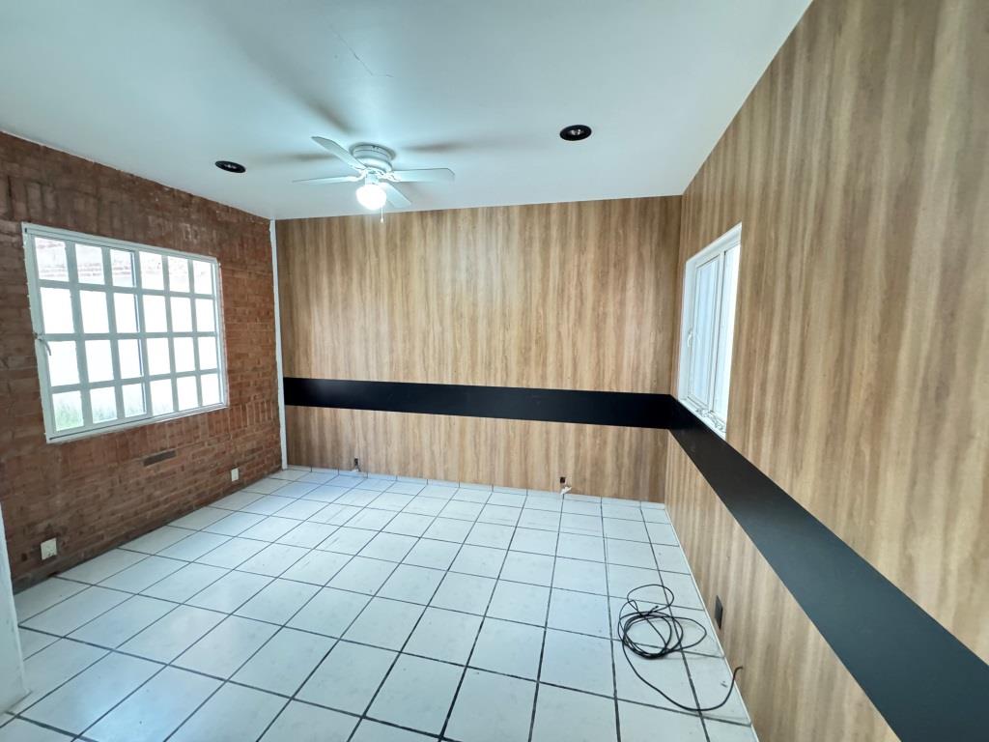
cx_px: 494
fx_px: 400
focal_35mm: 14
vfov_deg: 85.7
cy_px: 371
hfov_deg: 102.1
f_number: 2.2
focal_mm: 2.22
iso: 1000
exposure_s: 1/40
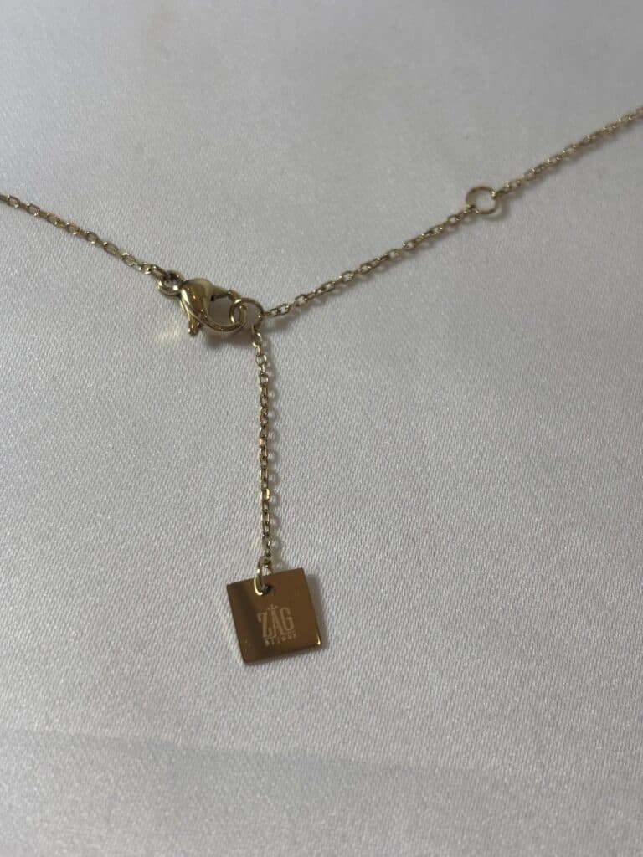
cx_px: 322
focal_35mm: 52
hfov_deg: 28.0
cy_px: 428
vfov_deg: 36.8
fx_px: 1288
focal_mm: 5.96
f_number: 1.6
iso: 32
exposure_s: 1/204
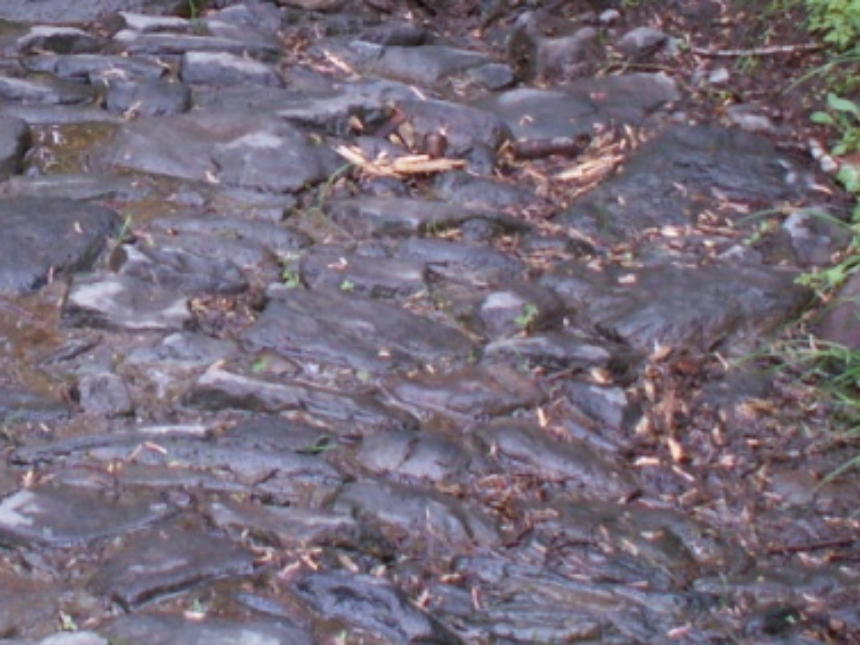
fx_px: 2361
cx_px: 80
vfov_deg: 15.4
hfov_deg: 20.2
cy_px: 46
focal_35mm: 95
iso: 64
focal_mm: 5.86
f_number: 2.8
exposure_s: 1/40
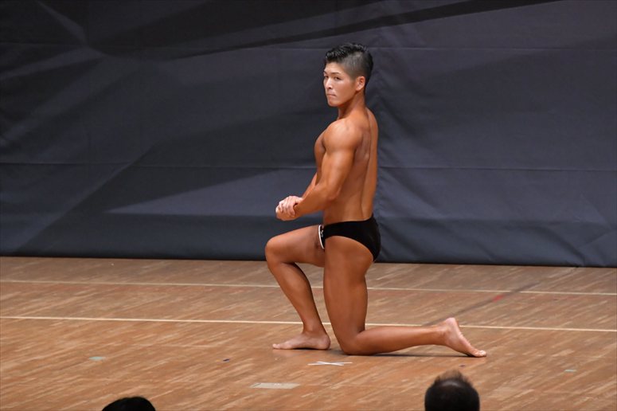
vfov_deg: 4.0
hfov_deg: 6.0
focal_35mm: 345
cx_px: 308
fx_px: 5910
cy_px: 206
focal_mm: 230
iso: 6400
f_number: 5.6
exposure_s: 1/400
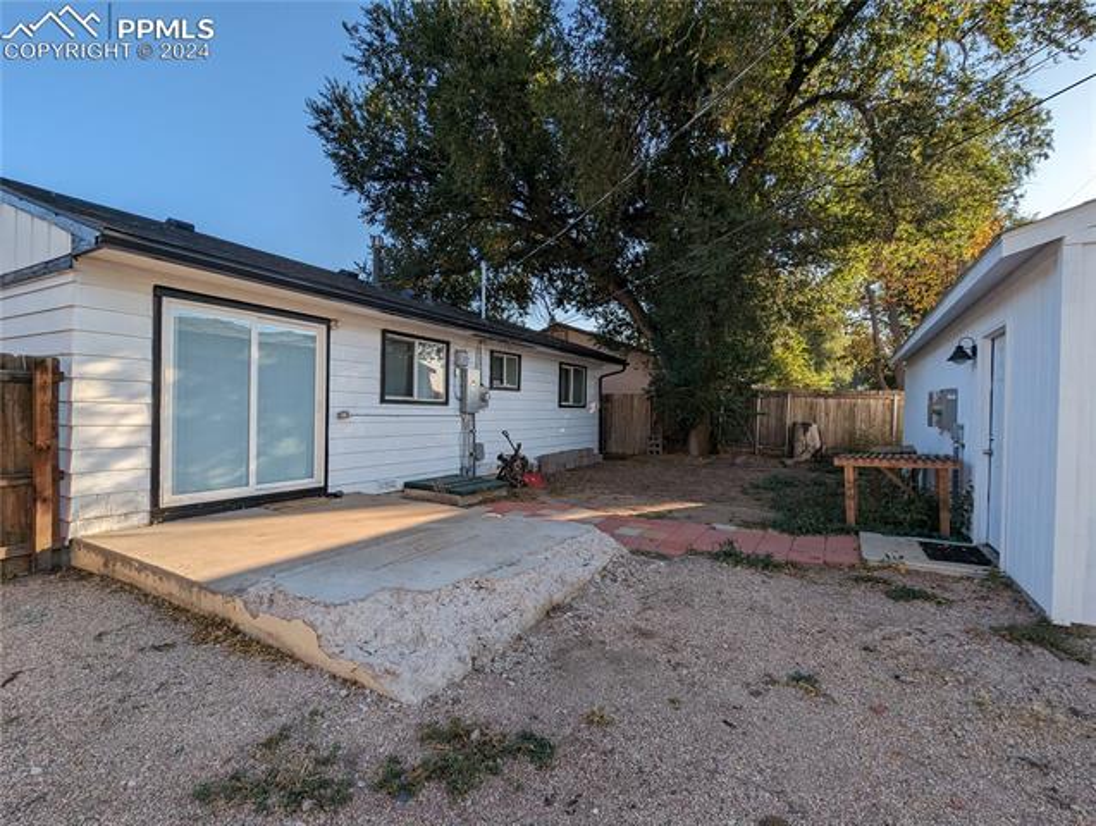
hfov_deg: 94.4
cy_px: 413
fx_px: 507
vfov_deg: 78.3
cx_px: 548
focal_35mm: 16
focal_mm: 2.35
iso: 48
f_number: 2.2
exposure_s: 1/864
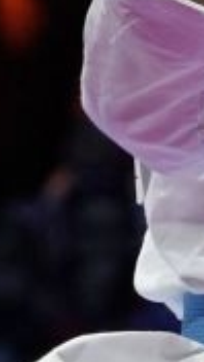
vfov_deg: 1.5
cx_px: 140
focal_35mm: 1449
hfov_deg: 0.8
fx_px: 13934
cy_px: 426
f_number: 5
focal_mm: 135
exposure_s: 1/500
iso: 2500
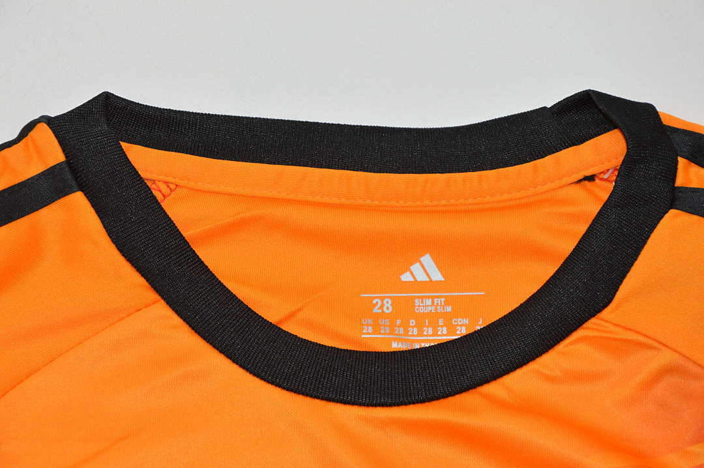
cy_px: 234
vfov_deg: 8.7
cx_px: 352
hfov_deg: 13.1
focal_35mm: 158
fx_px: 3077
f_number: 11
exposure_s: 1/200
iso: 400
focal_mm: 105
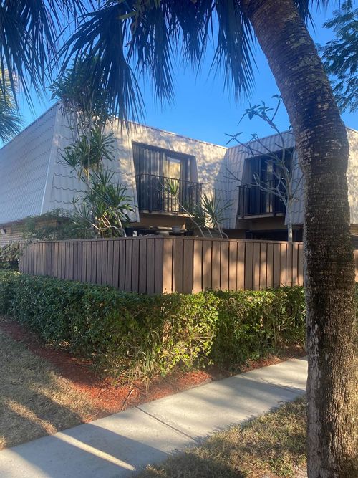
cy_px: 239
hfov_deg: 53.0
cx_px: 179
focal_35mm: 26
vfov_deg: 67.3
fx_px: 359
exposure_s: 1/613
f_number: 1.8
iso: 32
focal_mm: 4.25
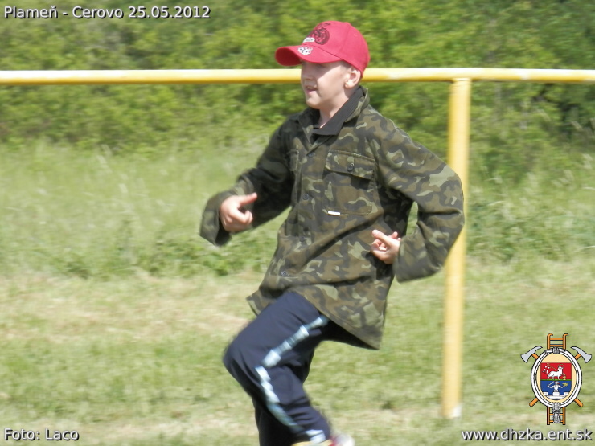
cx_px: 298
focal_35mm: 248
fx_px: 4263
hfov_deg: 8.0
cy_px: 223
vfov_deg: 6.0
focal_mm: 44.4
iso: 80
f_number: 6.2
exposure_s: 1/200
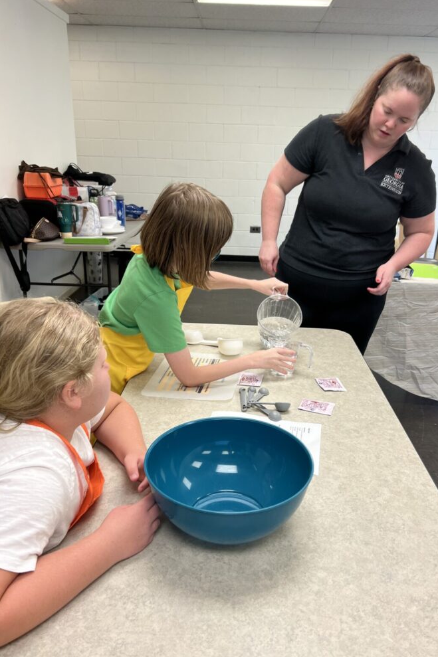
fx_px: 511
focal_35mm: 28
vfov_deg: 65.5
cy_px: 328
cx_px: 243
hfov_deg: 46.3
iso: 100
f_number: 1.5
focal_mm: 5.7
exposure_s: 1/120
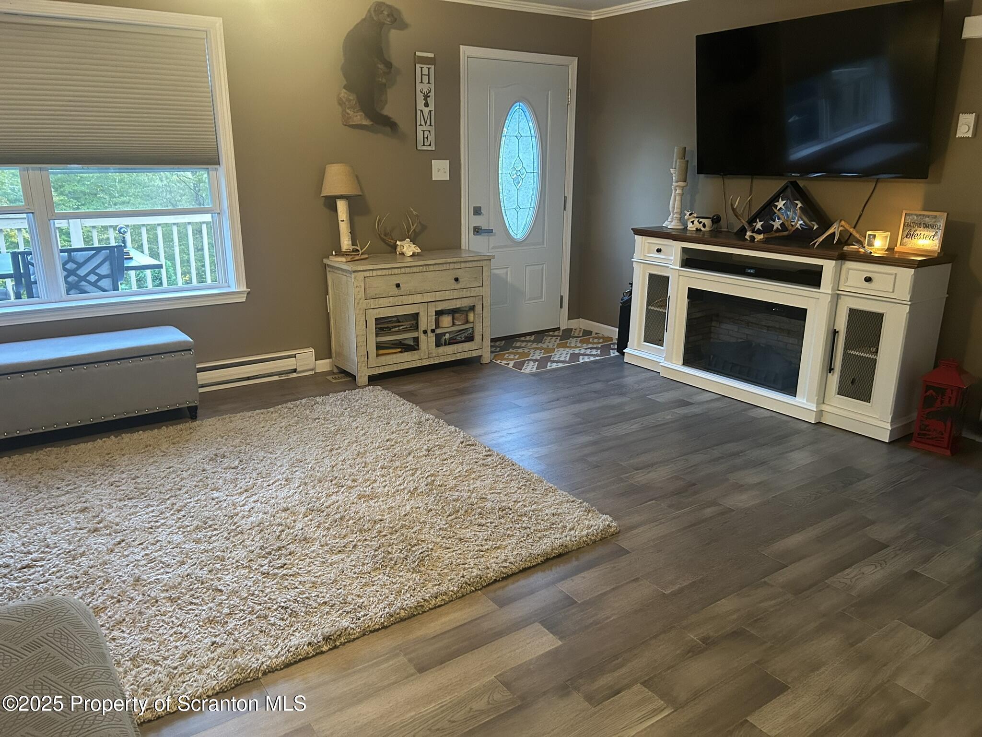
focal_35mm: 26
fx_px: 738
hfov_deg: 67.3
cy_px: 368
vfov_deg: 53.1
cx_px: 491
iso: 400
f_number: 1.5
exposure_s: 1/40
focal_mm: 5.7
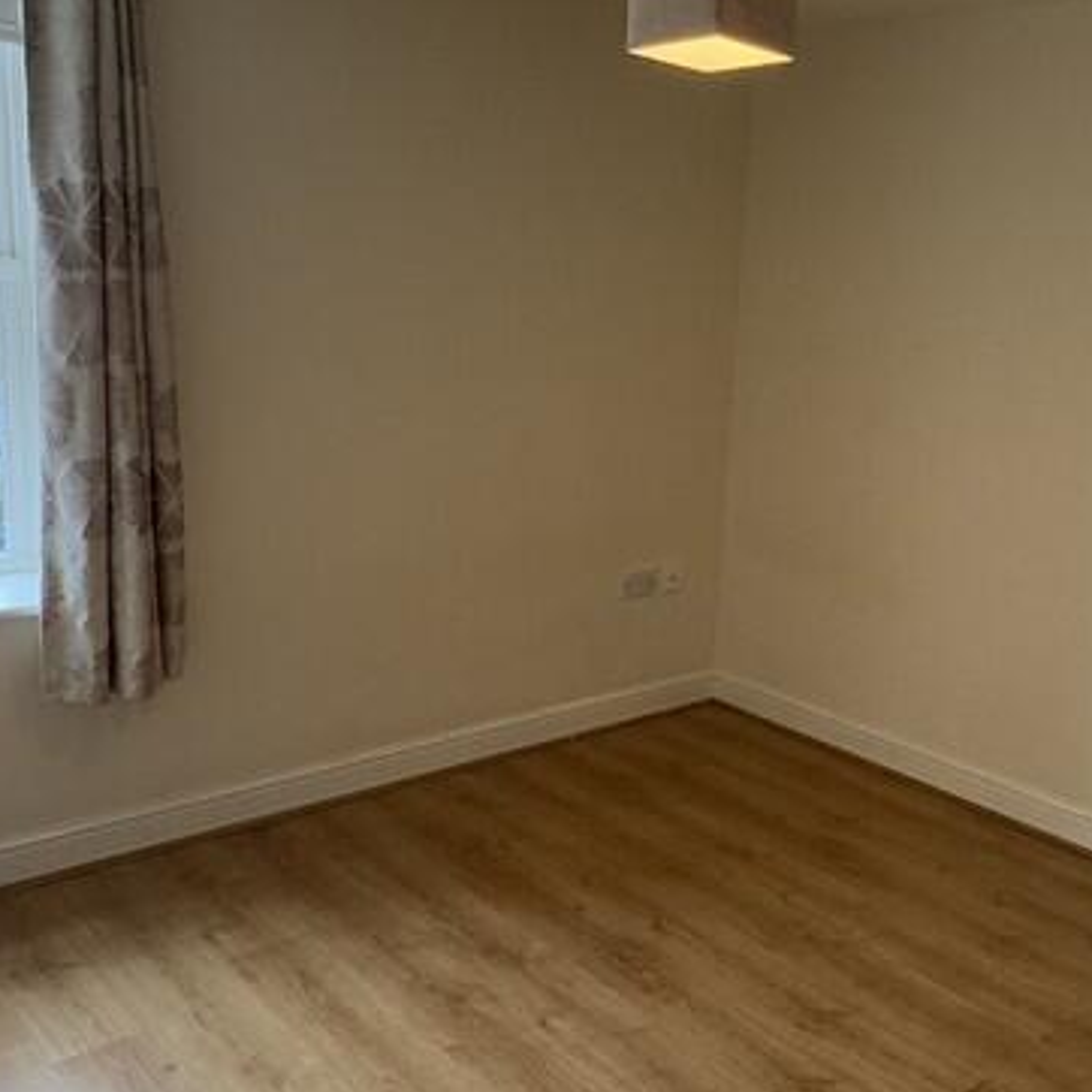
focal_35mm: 35
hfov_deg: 46.4
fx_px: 1249
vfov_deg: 47.2
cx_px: 739
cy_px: 525
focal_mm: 2.22
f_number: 2.2
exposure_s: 1/100
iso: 160
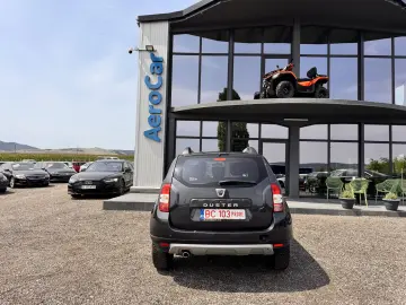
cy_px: 152
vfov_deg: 56.8
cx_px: 203
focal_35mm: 24
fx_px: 281
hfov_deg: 71.6
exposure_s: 1/4049
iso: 80
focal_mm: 6.76
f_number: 1.78
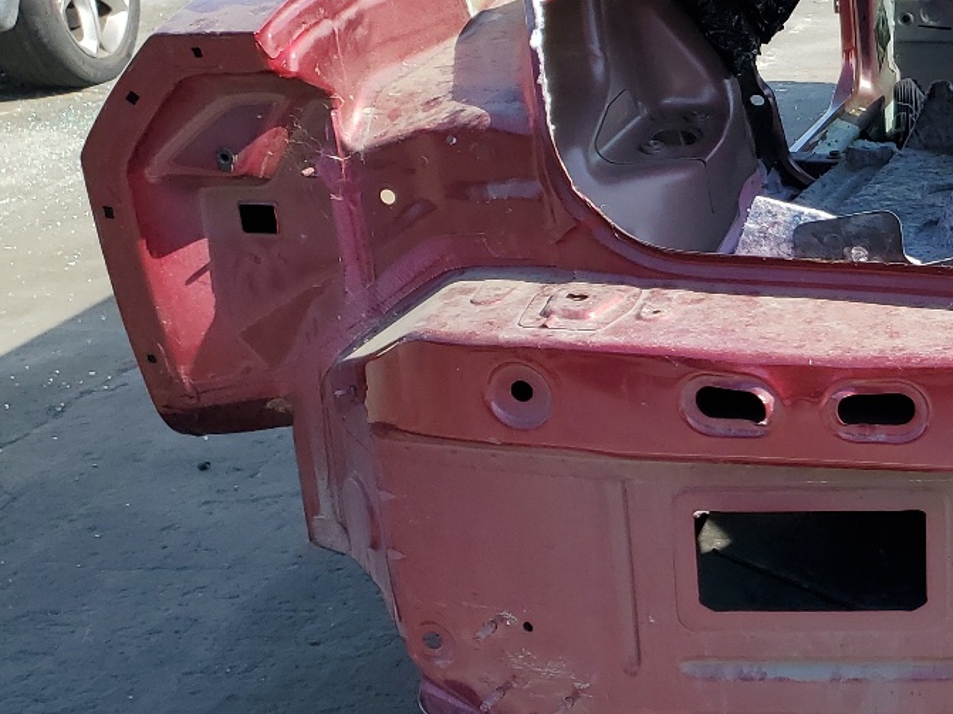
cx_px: 1088
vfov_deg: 23.6
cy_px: 372
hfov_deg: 28.0
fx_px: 1707
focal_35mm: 62
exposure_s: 1/1111
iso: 50
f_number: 1.5
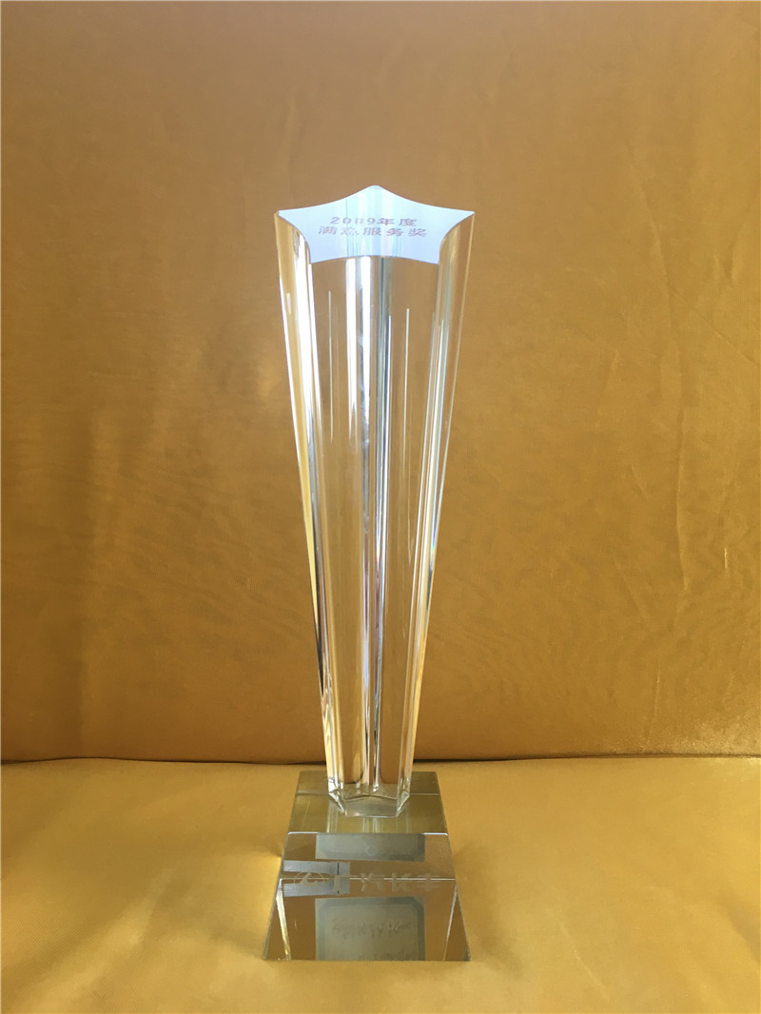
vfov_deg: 61.6
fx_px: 850
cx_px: 380
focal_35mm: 29
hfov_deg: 48.2
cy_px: 507
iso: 32
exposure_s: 1/33
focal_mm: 4.15
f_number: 2.2
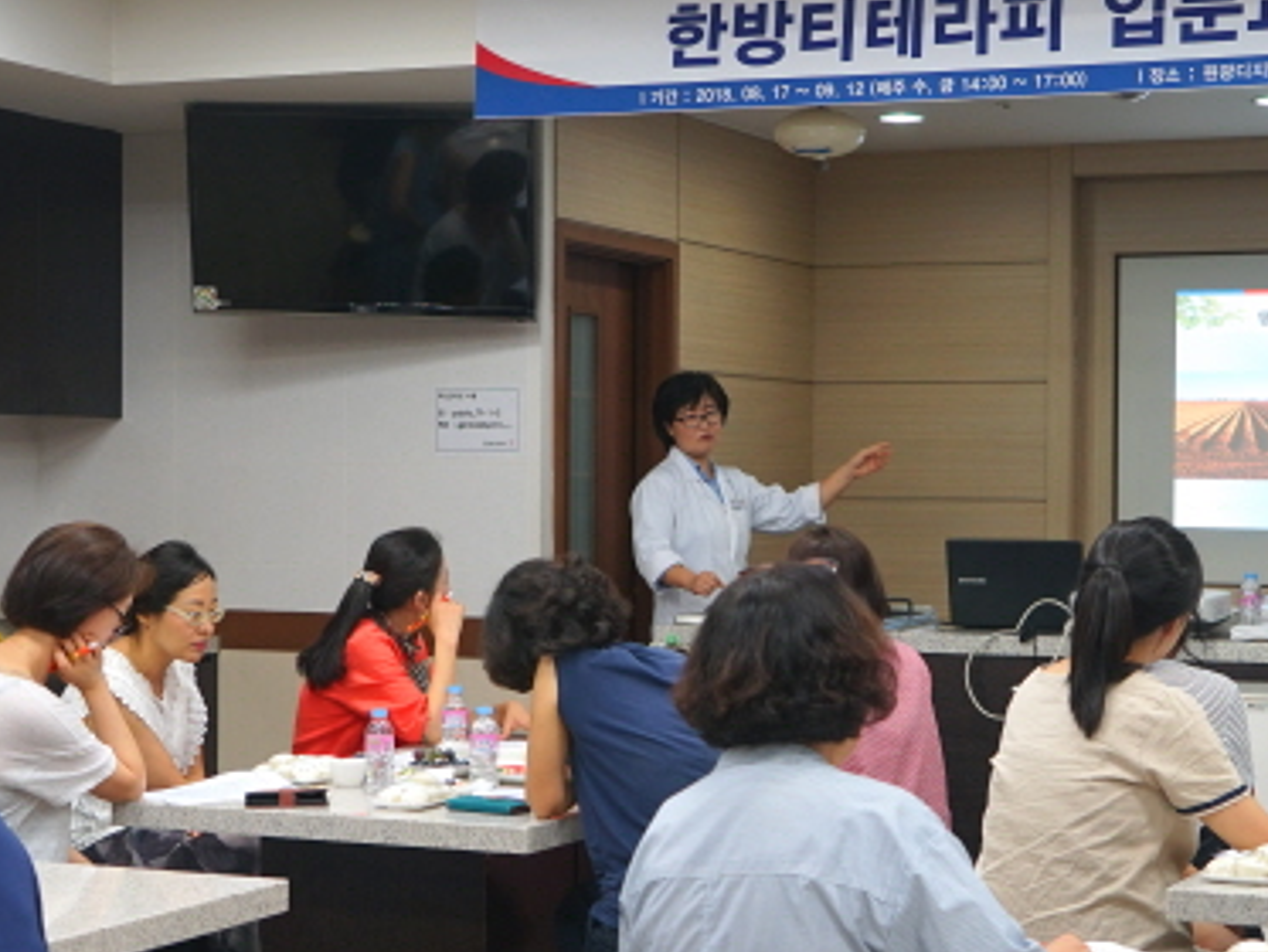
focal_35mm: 66
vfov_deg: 22.2
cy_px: 597
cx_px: 891
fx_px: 2418
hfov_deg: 29.1
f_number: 4
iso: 200
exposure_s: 1/60
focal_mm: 32
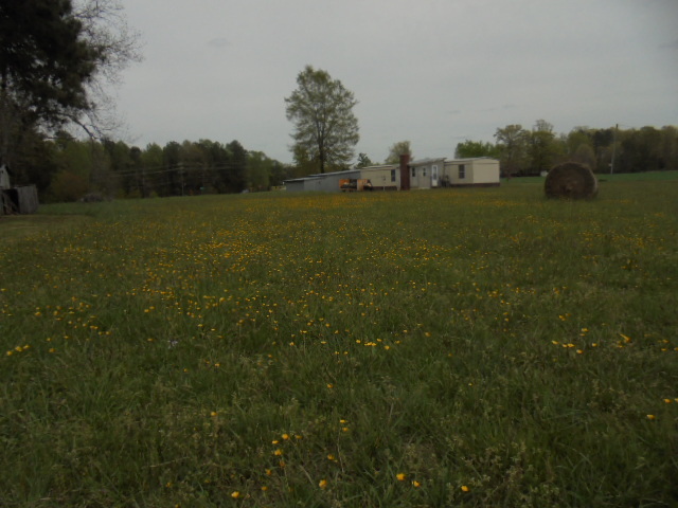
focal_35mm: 26
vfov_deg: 53.1
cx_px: 339
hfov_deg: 67.3
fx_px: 509
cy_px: 254
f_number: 3.5
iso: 100
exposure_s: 1/1500
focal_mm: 4.6
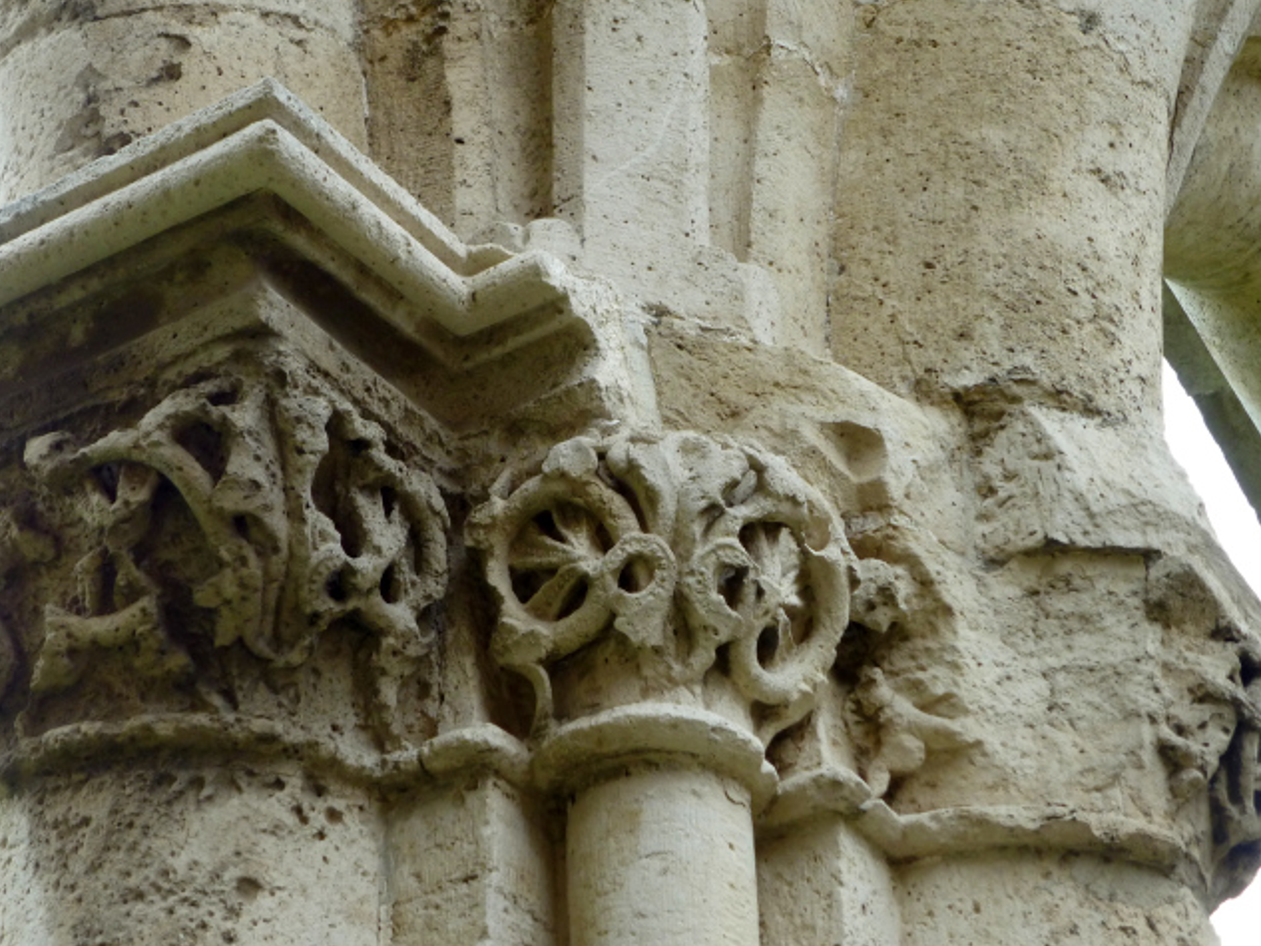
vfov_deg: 12.9
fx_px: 4190
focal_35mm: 115
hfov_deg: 17.1
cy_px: 472
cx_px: 568
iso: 125
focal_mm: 15.1
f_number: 5.2
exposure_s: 1/60
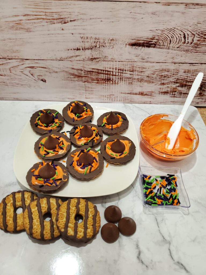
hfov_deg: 53.1
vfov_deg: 67.3
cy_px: 138
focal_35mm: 26
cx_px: 103
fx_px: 206
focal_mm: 4.3
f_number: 1.5
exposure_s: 1/40
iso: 200
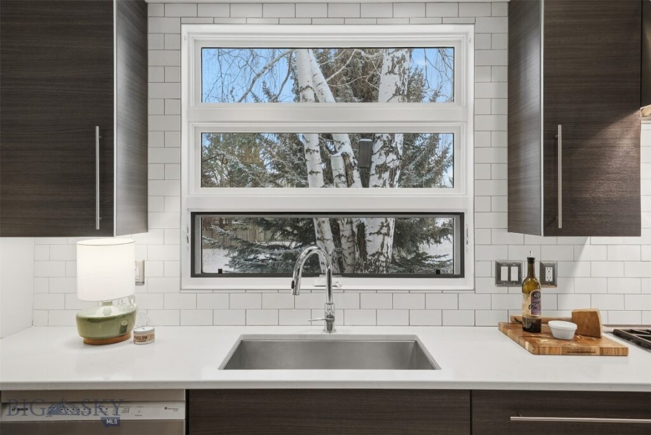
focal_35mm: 24
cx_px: 326
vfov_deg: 53.2
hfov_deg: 73.7
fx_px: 434
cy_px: 218
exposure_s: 1/800
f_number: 7.1
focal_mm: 24
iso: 1250
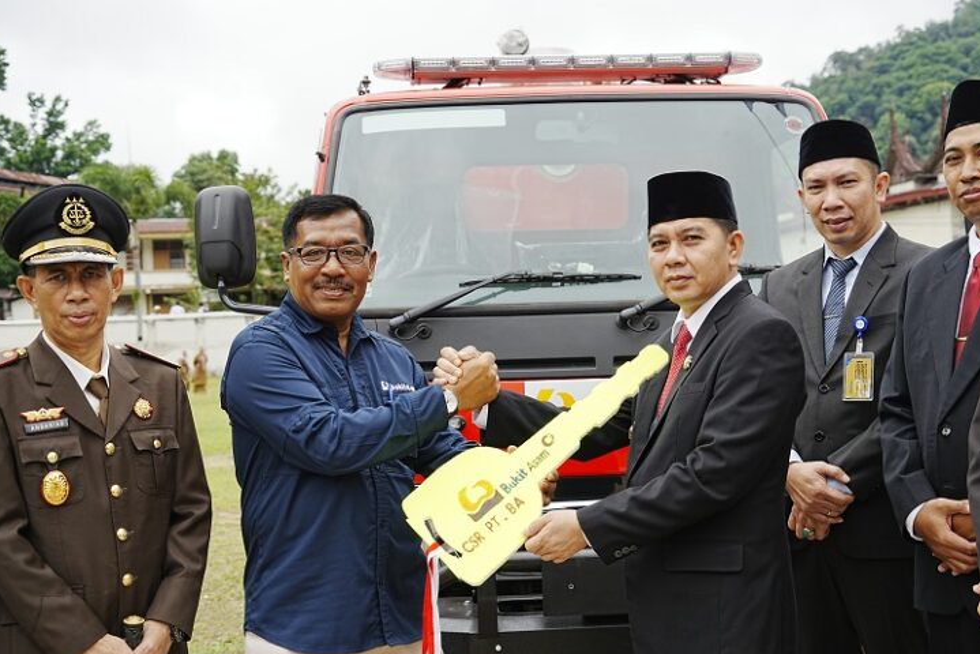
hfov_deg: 40.3
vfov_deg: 27.5
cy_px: 330
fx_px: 1334
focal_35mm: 49
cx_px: 507
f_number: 5.6
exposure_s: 1/640
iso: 500
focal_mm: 47
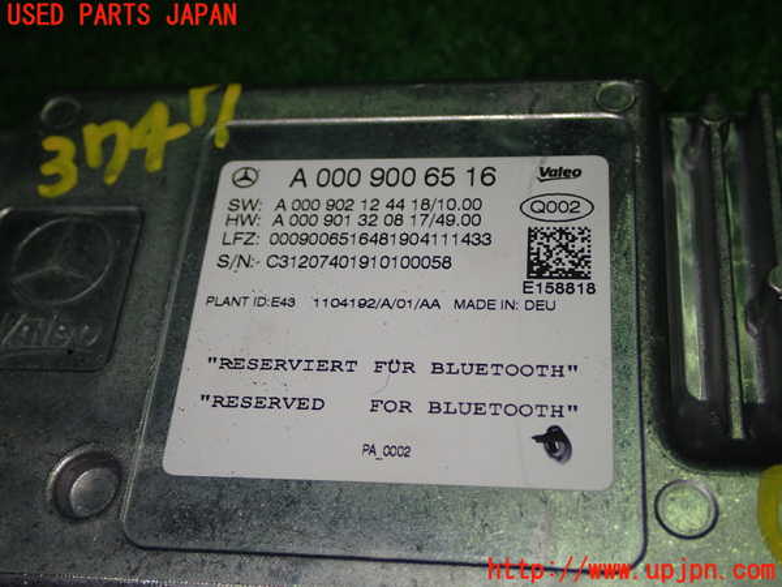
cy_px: 294
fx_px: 1062
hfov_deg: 40.4
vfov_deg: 30.9
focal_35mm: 47
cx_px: 391
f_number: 3.1
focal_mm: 8.4
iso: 200
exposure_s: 1/80
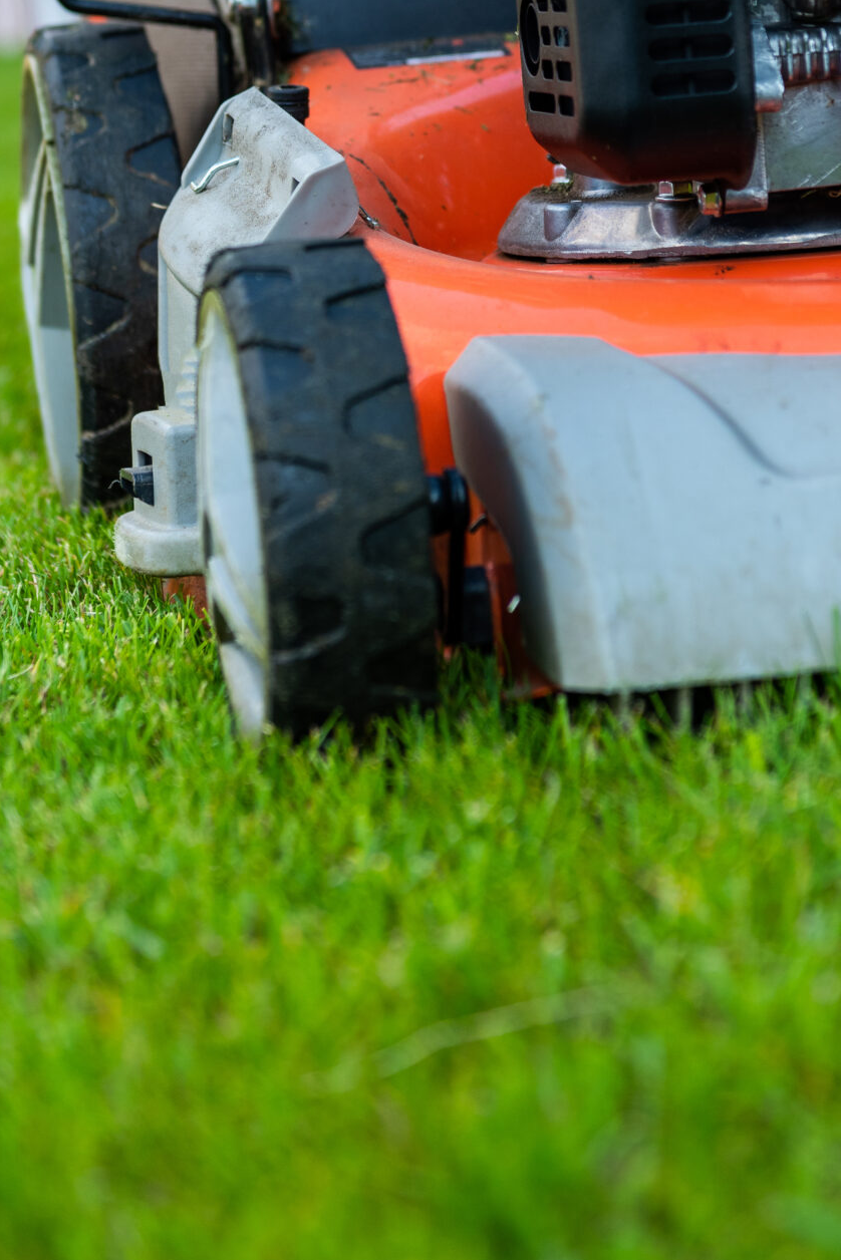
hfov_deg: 12.9
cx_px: 502
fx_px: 3712
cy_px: -1
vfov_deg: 18.8
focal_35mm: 106
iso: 100
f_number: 3.2
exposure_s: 1/500
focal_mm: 52
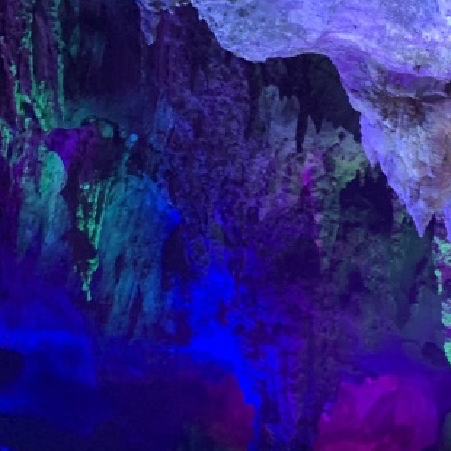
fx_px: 1312
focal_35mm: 89
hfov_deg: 17.0
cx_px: 742
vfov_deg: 19.0
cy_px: 451
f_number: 1.8
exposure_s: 1/25
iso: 400
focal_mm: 4.25
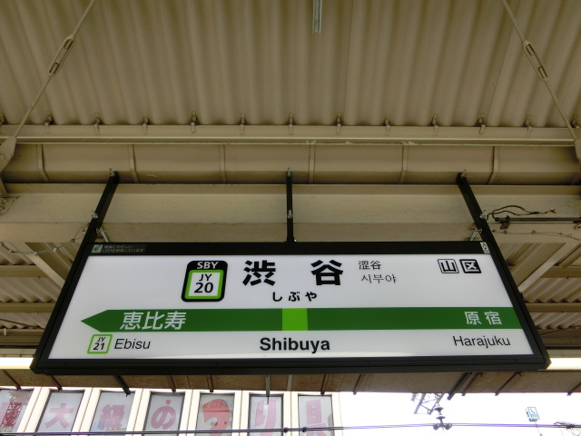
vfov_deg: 54.9
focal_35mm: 25
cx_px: 290
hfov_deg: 69.4
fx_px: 420
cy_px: 218
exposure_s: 1/125
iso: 80
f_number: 3.5
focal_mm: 4.5
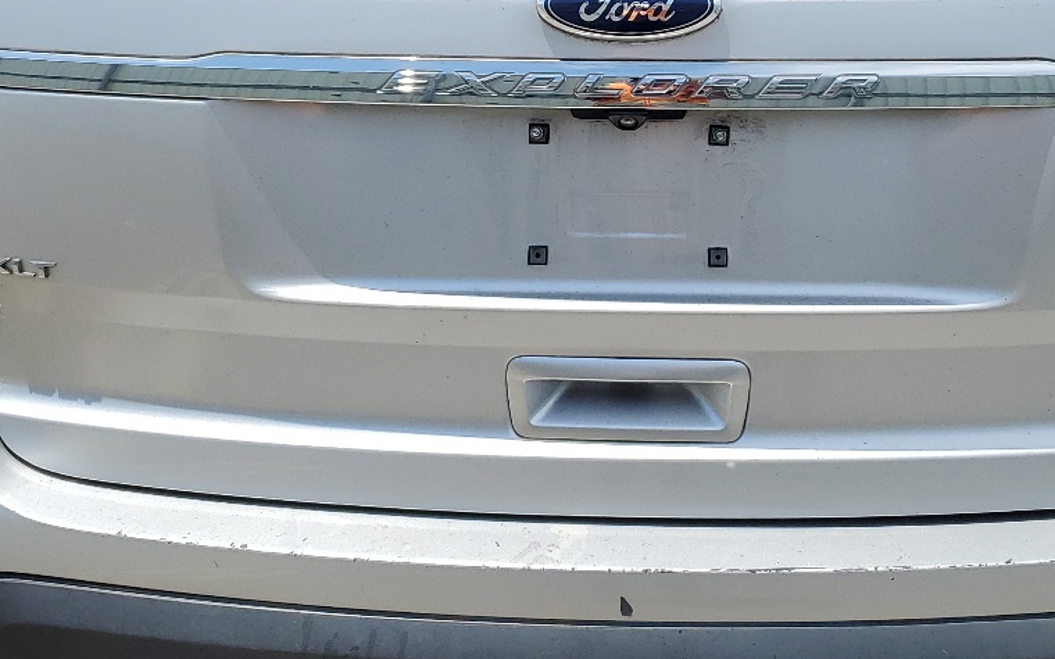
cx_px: 641
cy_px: 136
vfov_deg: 22.1
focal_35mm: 58
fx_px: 1668
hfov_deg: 35.0
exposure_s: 1/5000
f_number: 1.5
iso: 50
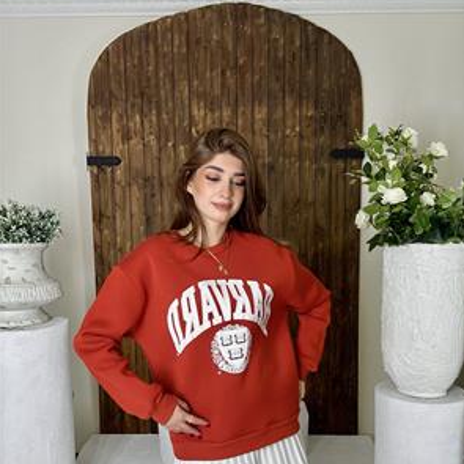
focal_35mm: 36
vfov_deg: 45.7
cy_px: 289
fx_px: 546
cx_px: 233
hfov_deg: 46.0
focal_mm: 2.69
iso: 32
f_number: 1.9
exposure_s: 1/121
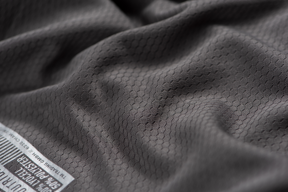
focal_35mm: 105
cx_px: 144
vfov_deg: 13.1
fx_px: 840
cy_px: 96
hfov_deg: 19.4
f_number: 9
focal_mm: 105
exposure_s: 1/160
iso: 100
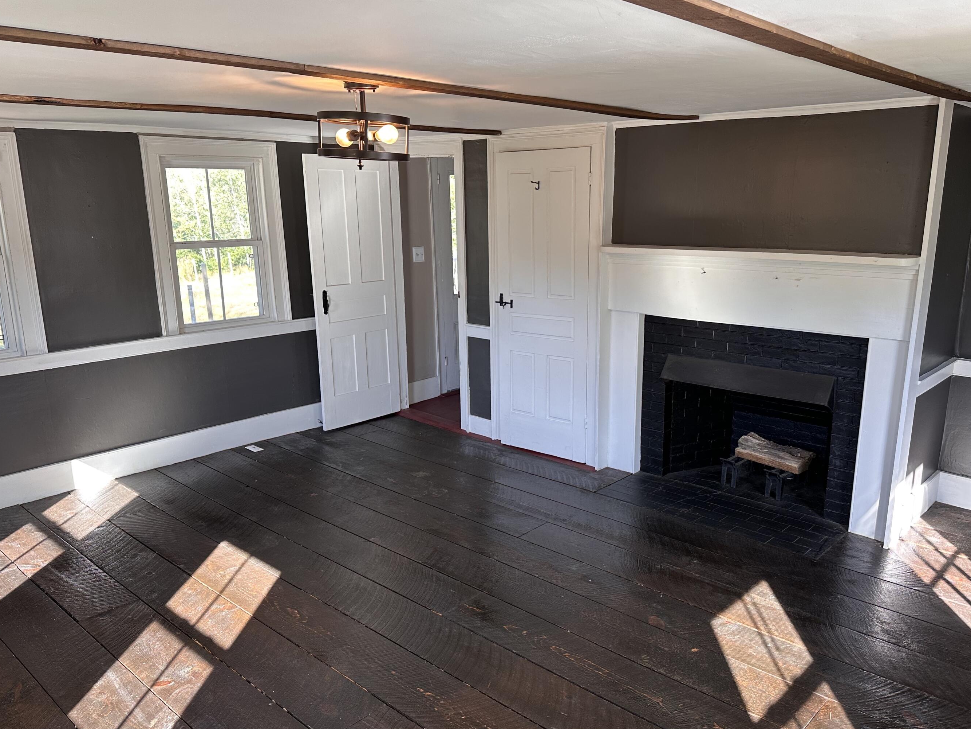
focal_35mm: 27
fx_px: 757
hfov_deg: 65.3
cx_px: 518
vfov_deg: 51.3
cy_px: 386
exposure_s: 1/120
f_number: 1.78
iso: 100
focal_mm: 6.86
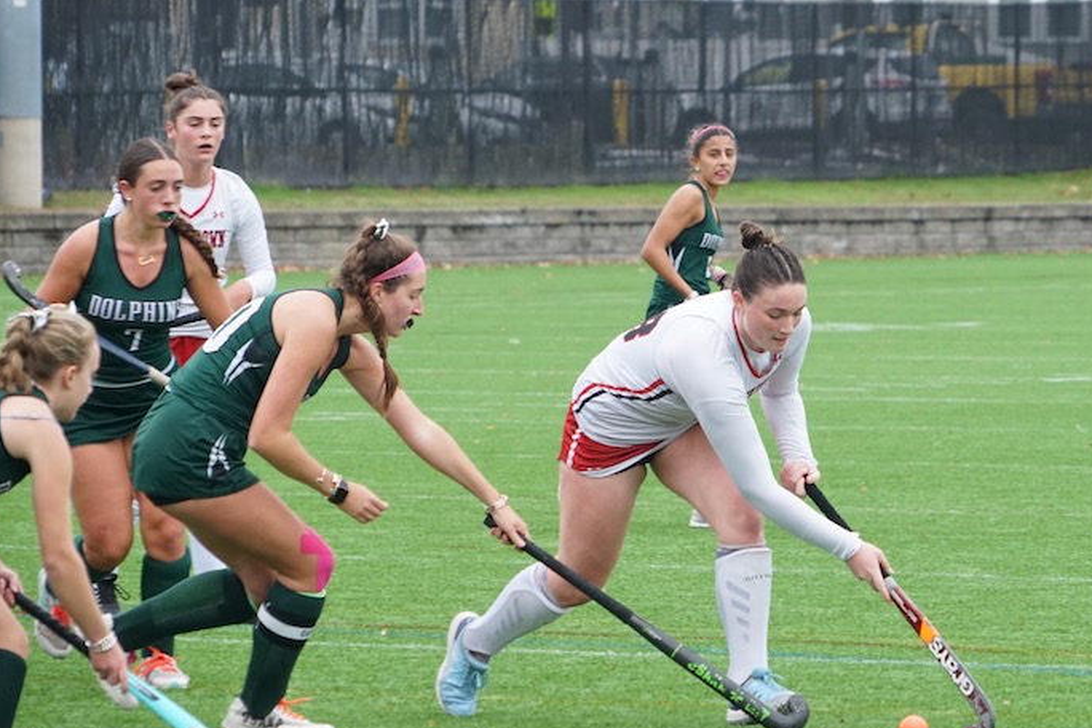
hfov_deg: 9.2
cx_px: 522
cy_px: 402
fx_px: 6794
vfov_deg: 6.1
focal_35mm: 224
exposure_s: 1/500
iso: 1250
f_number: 8
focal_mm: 191
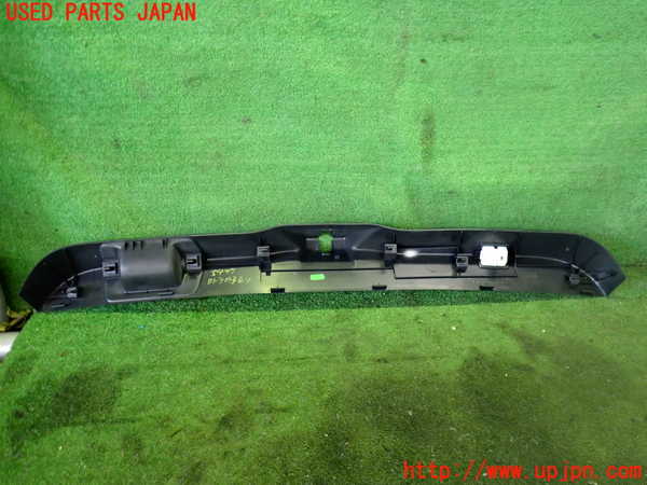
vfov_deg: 46.8
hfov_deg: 60.0
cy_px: 242
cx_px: 324
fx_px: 561
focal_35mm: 30
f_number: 2.3
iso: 500
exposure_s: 1/30
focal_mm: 5.4
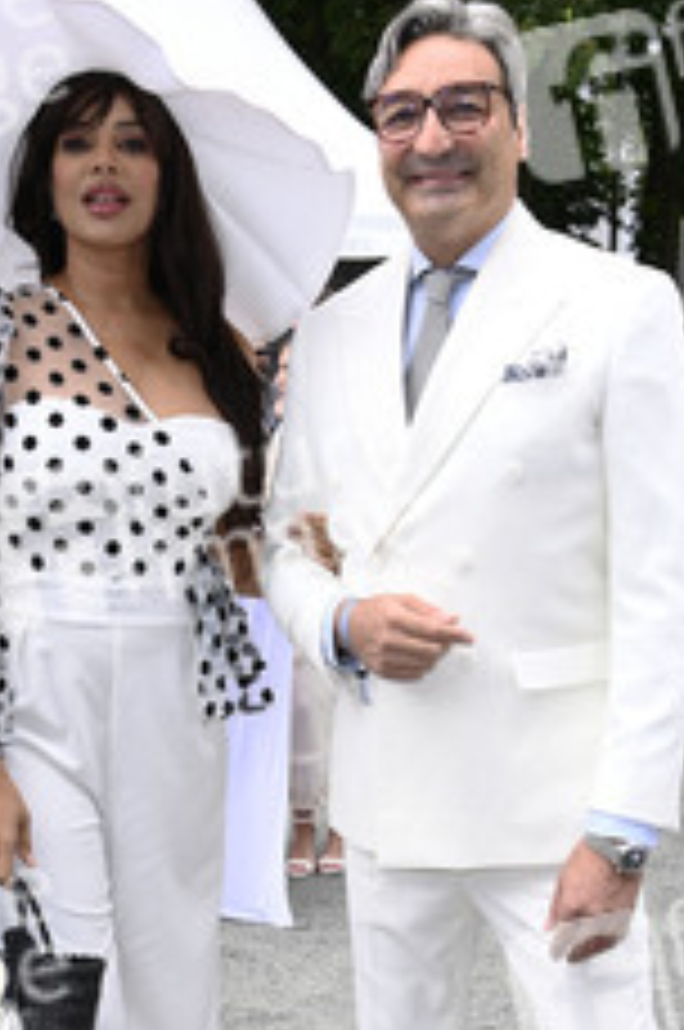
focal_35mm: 63
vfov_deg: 31.5
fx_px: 1801
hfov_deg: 21.5
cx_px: 328
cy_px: 751
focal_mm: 36
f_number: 5.6
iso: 400
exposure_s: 1/200
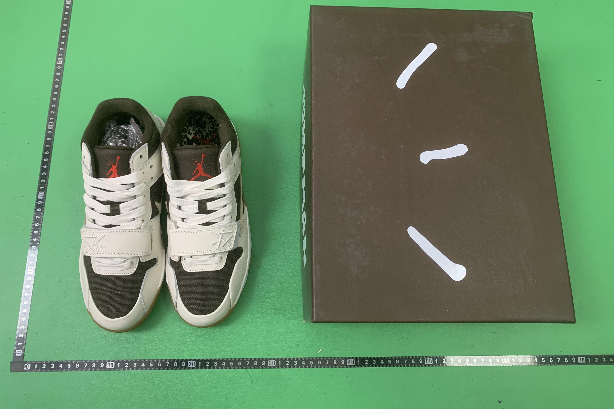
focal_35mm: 28
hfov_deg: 65.5
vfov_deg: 46.3
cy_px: 177
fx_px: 478
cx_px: 301
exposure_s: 1/60
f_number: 1.8
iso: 160
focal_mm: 4.25
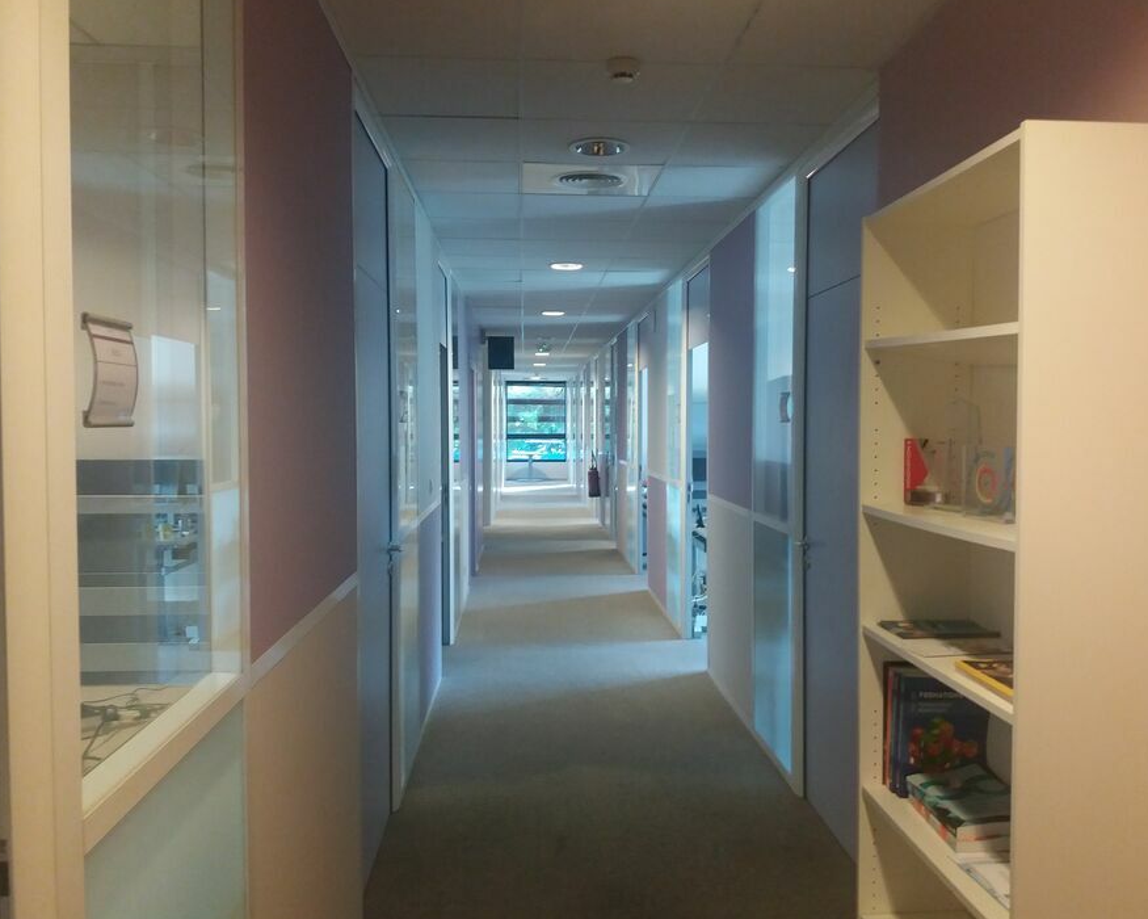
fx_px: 1019
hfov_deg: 58.8
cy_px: 458
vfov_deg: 48.5
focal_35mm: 30
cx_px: 588
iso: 200
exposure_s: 1/17
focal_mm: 3.7
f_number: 1.9
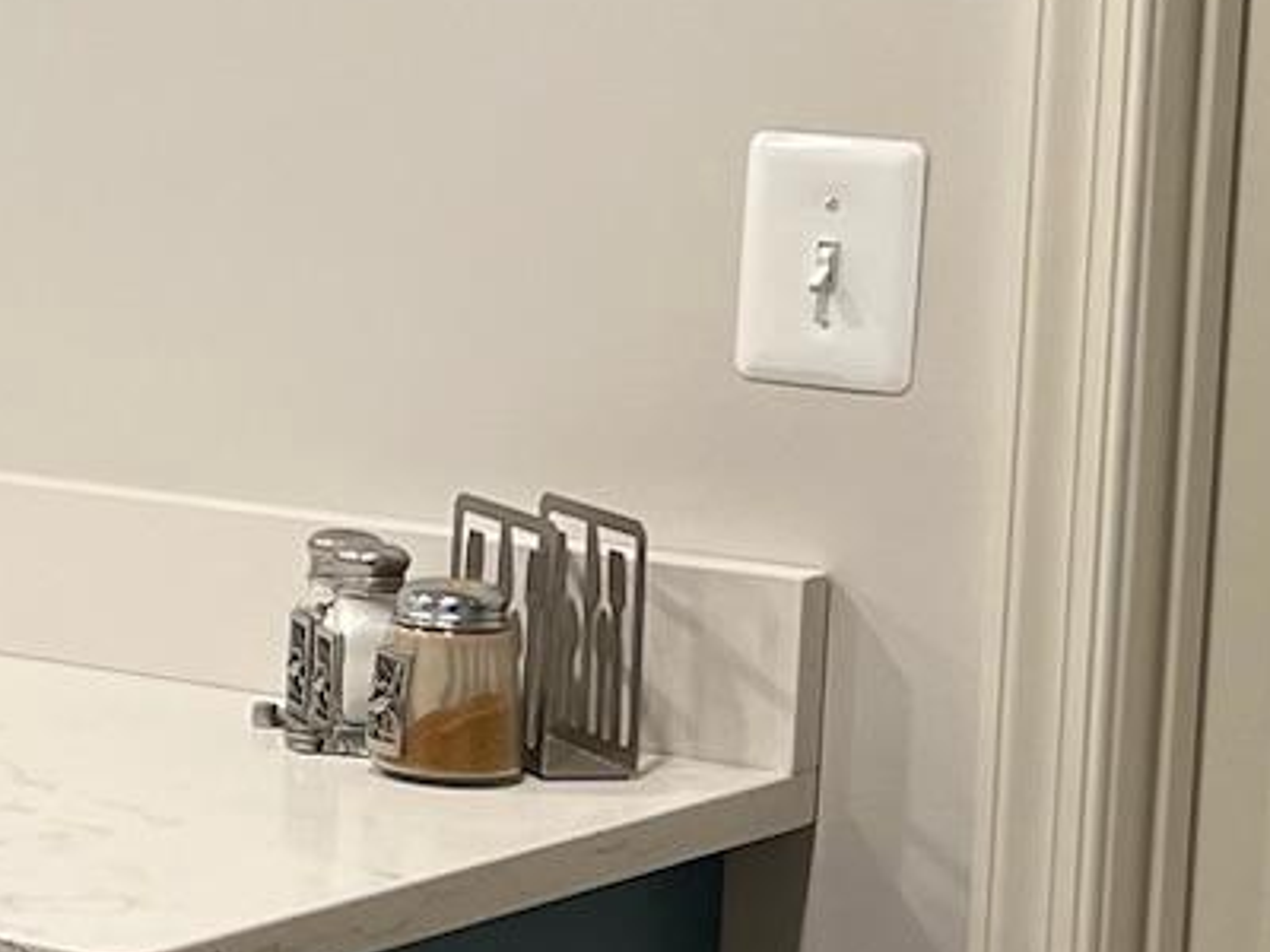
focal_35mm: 133
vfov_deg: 11.1
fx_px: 4880
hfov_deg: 13.0
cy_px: 308
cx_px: -1232
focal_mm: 5.7
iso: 80
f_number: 1.5
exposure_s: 1/60
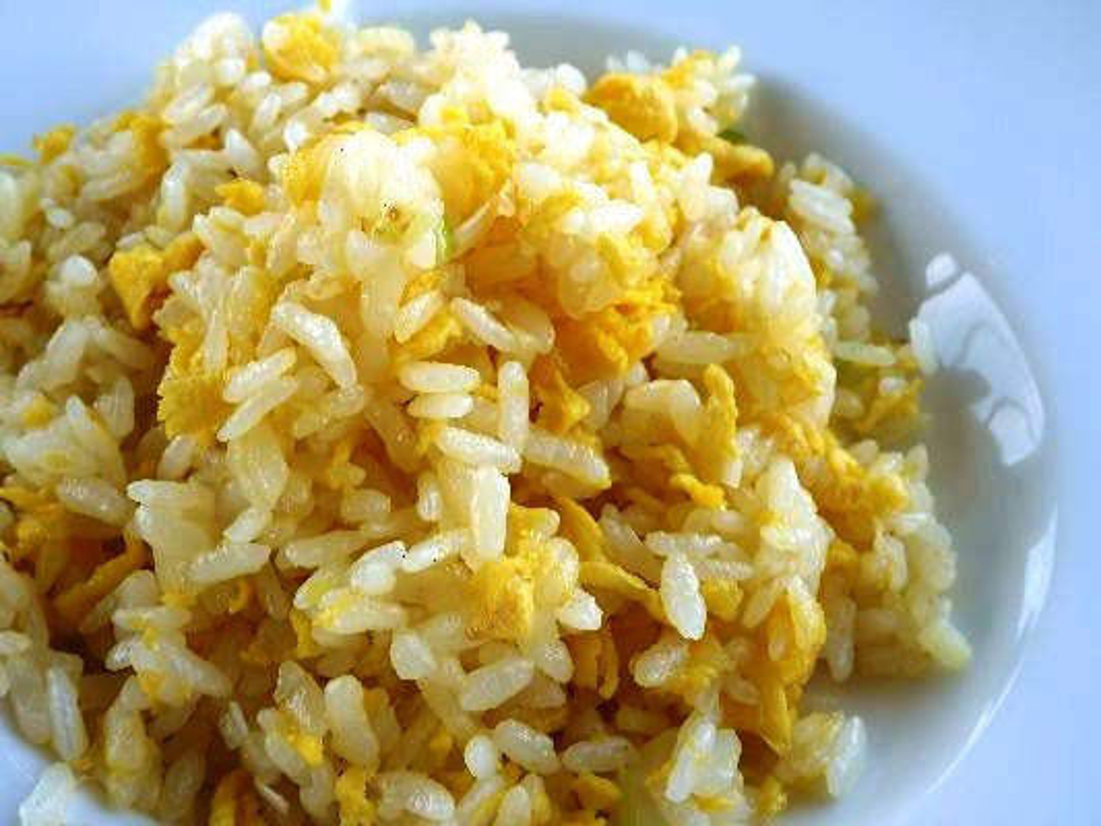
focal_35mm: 47
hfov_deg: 40.4
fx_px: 1495
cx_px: 550
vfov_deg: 30.9
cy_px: 413
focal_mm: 8.4
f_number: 4.5
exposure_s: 1/40
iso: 100
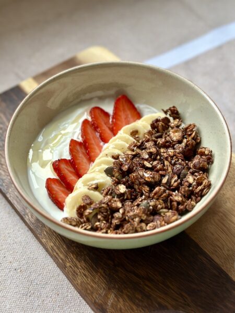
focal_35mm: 48
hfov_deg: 30.3
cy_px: 156
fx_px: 434
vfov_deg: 39.7
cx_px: 118
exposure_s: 1/70
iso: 125
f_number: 1.78
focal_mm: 6.86
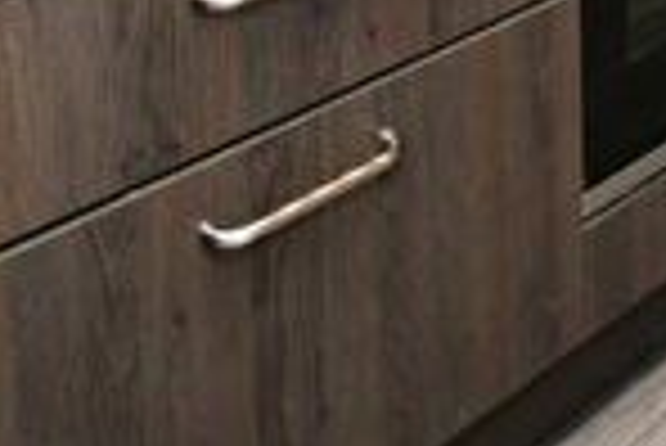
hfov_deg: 25.8
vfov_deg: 14.2
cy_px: -574
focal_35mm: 71
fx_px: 1315
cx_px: 774
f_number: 9
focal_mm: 15
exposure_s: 1/60
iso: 800
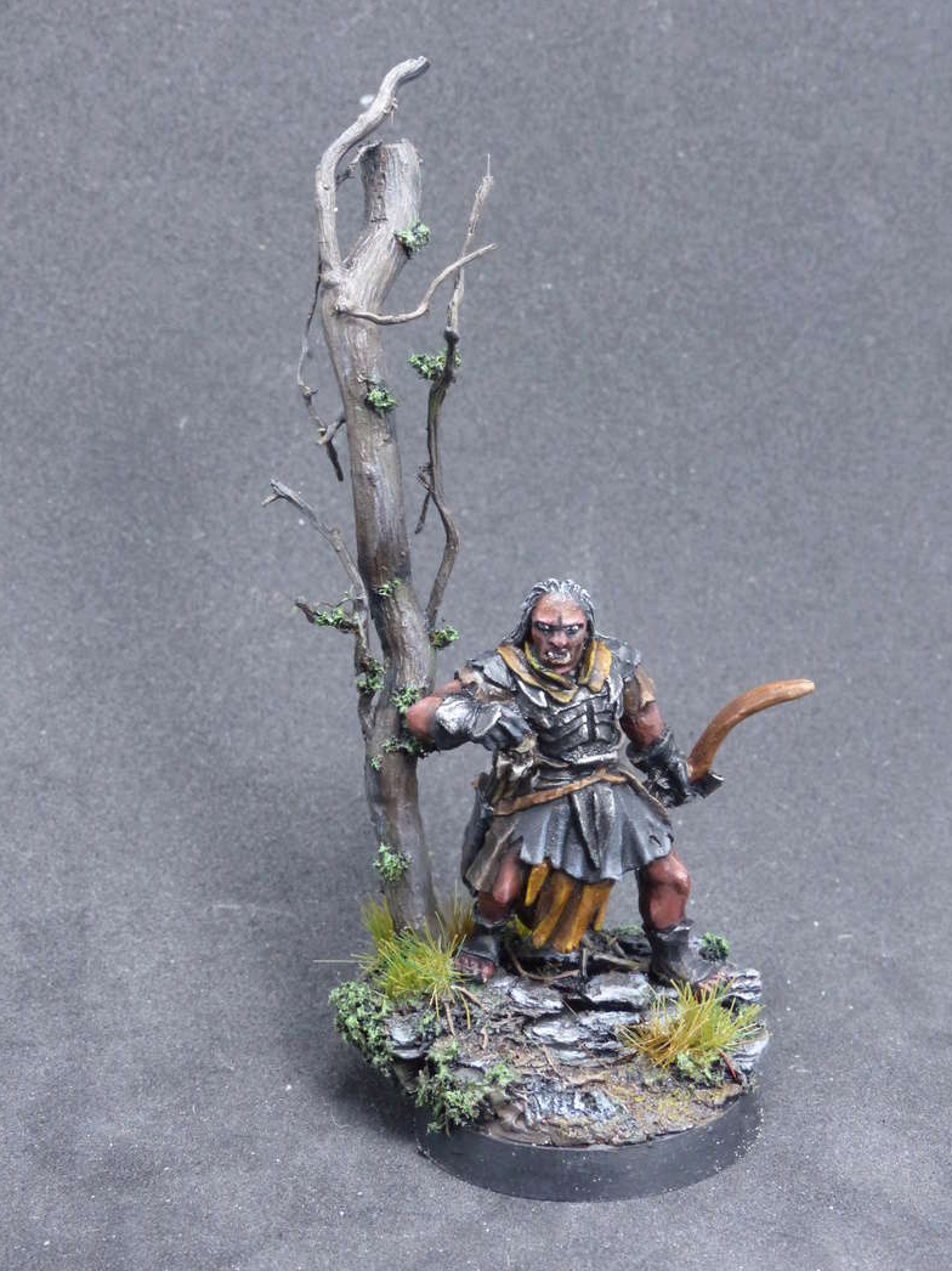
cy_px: 646
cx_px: 483
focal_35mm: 50
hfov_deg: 29.1
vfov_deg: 38.2
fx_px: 1834
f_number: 6.3
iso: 400
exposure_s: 1/40
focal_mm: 8.7
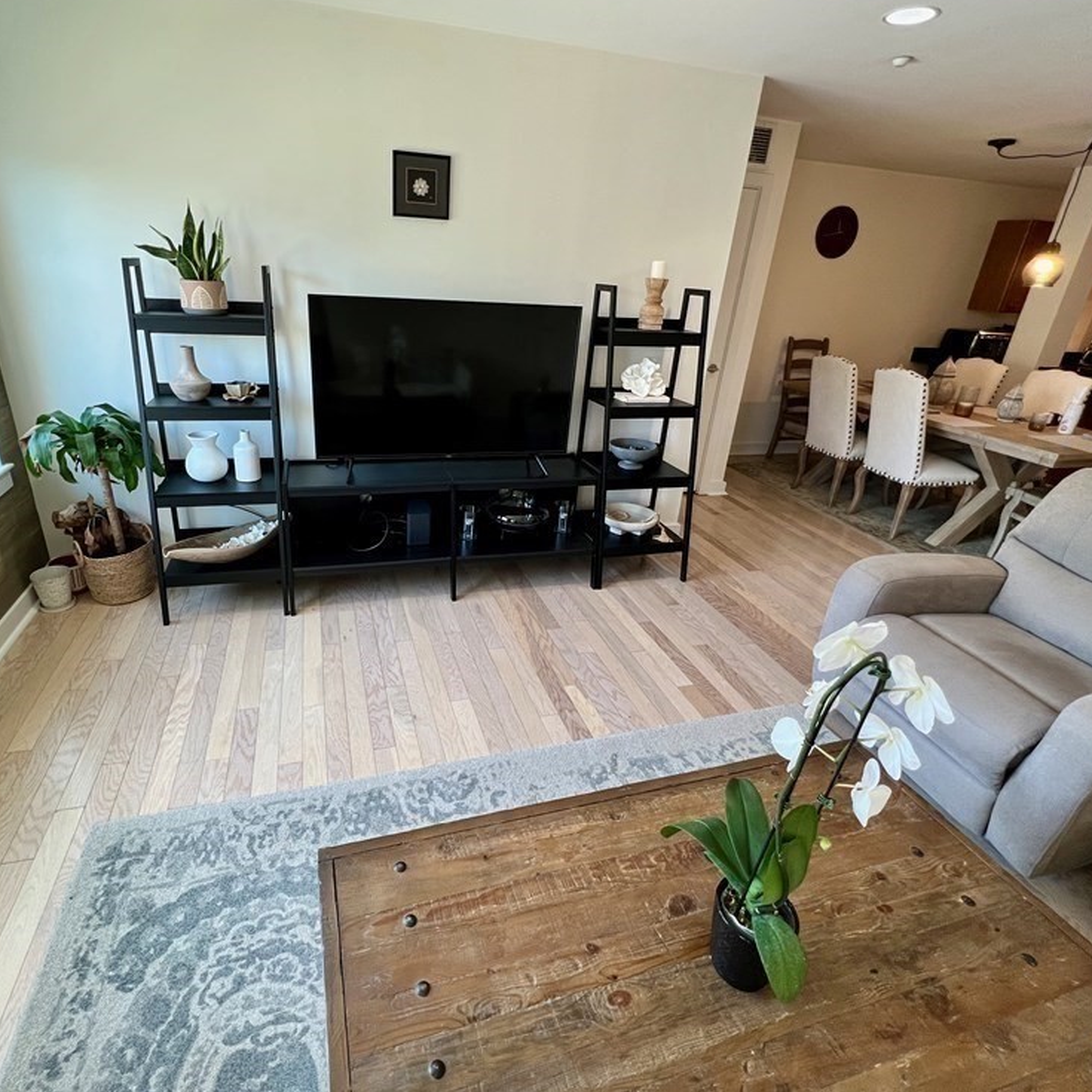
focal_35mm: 16
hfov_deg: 87.1
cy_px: 524
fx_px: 571
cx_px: 489
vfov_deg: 87.4
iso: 200
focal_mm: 1.57
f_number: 1.8
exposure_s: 1/120
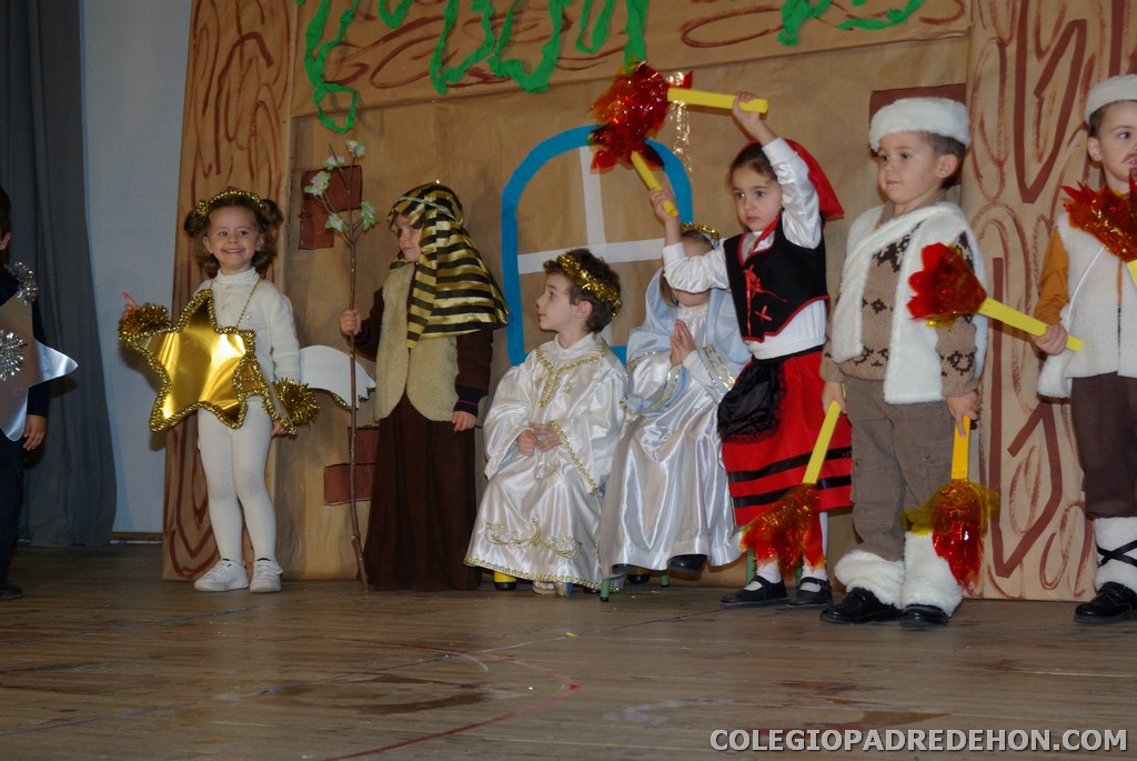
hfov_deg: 27.0
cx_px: 568
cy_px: 380
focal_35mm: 75
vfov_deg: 18.2
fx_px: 2371
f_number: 5.6
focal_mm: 50
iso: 400
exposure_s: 1/60
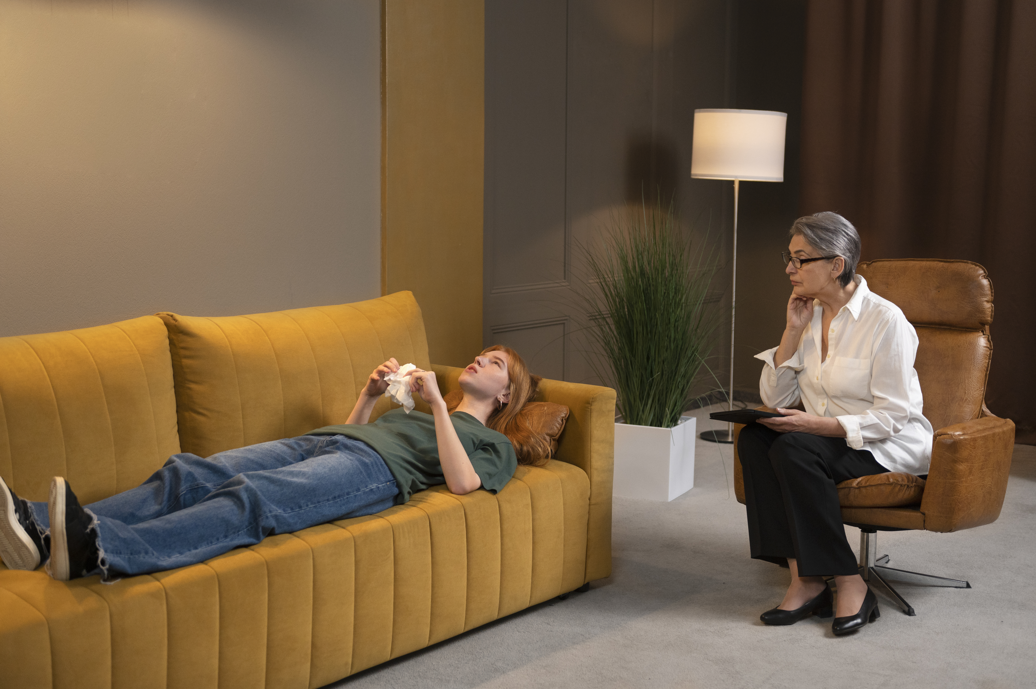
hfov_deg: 39.6
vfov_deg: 27.0
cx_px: 518
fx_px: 1438
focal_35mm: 50
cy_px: 344
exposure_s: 1/160
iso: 1250
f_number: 2.8
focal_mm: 50
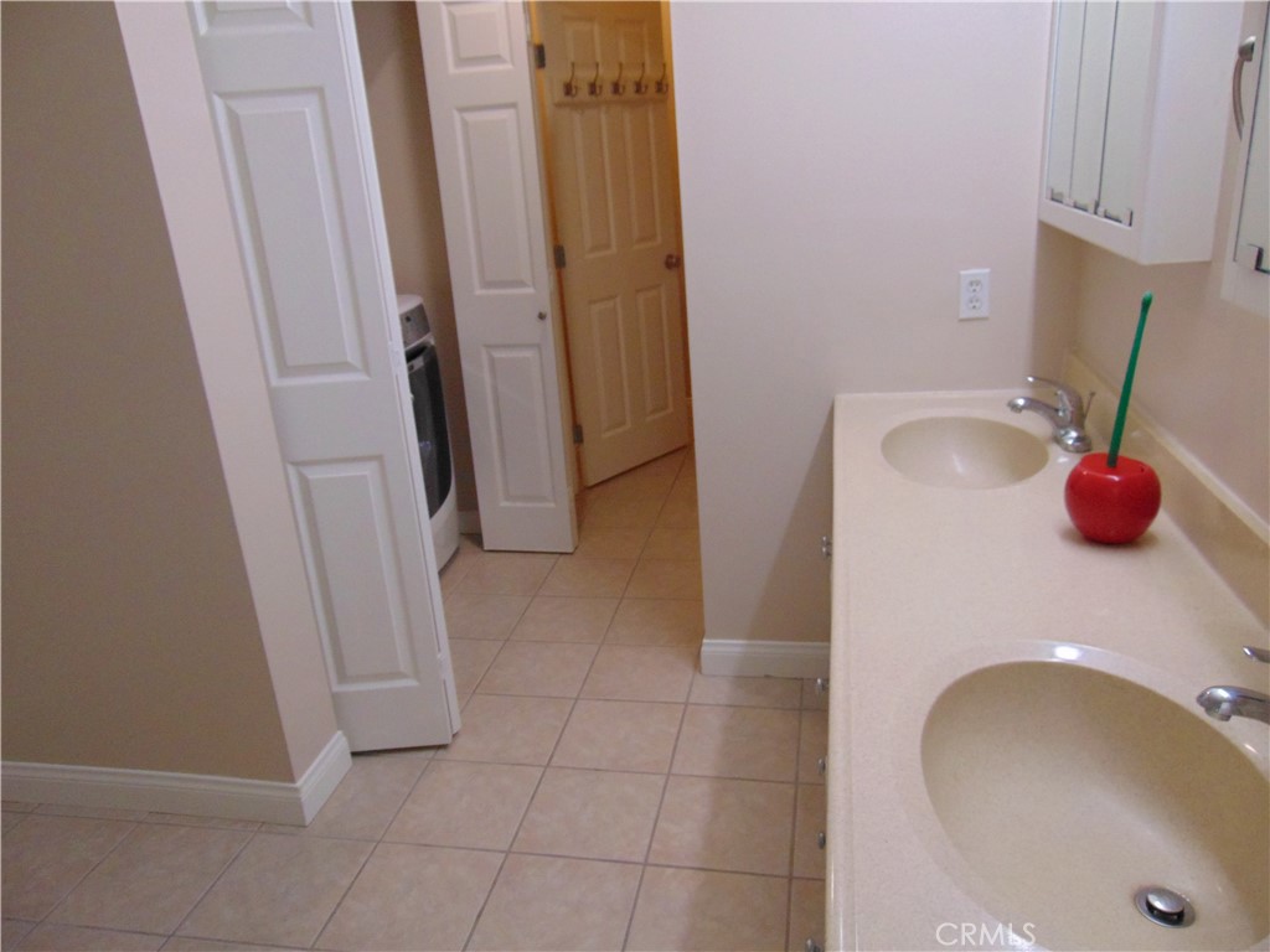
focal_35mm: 25
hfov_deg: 69.4
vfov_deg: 54.9
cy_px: 476
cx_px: 635
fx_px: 917
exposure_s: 1/125
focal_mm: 4.5
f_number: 3
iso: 320
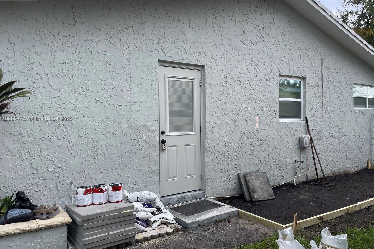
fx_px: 291
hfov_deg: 65.5
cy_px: 119
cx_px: 189
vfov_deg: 46.4
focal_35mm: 28
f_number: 1.6
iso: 32
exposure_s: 1/596
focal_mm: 4.2
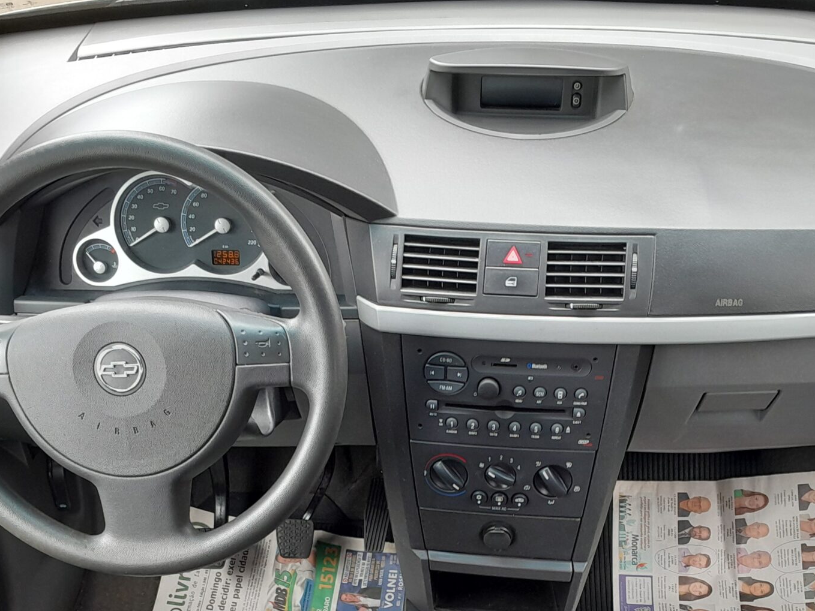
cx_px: 429
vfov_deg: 28.4
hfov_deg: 38.9
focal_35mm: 49
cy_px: 563
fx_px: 1154
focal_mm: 3.98
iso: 64
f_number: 1.8
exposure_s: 1/60
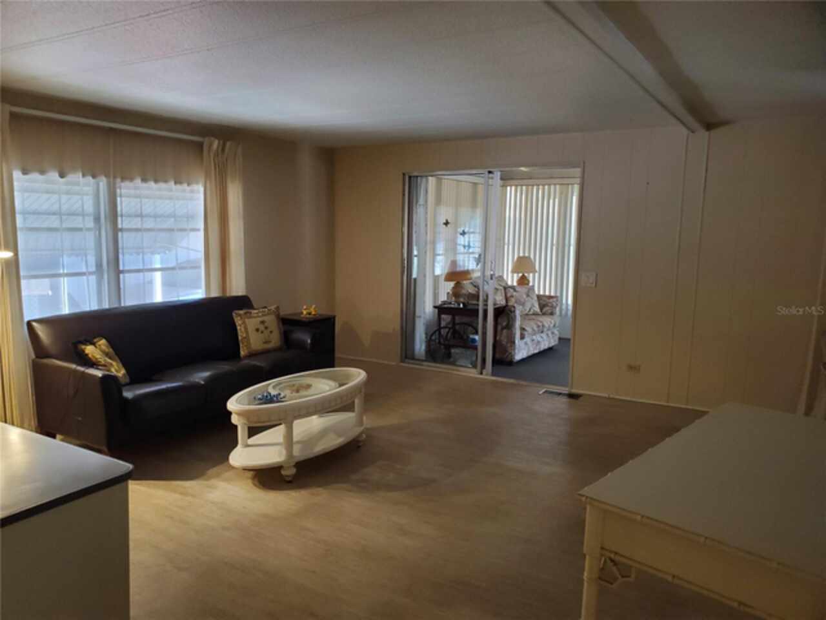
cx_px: 413
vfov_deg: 53.1
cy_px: 310
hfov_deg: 67.3
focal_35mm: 26
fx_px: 620
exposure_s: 1/120
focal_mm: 4.3
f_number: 2.4
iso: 400
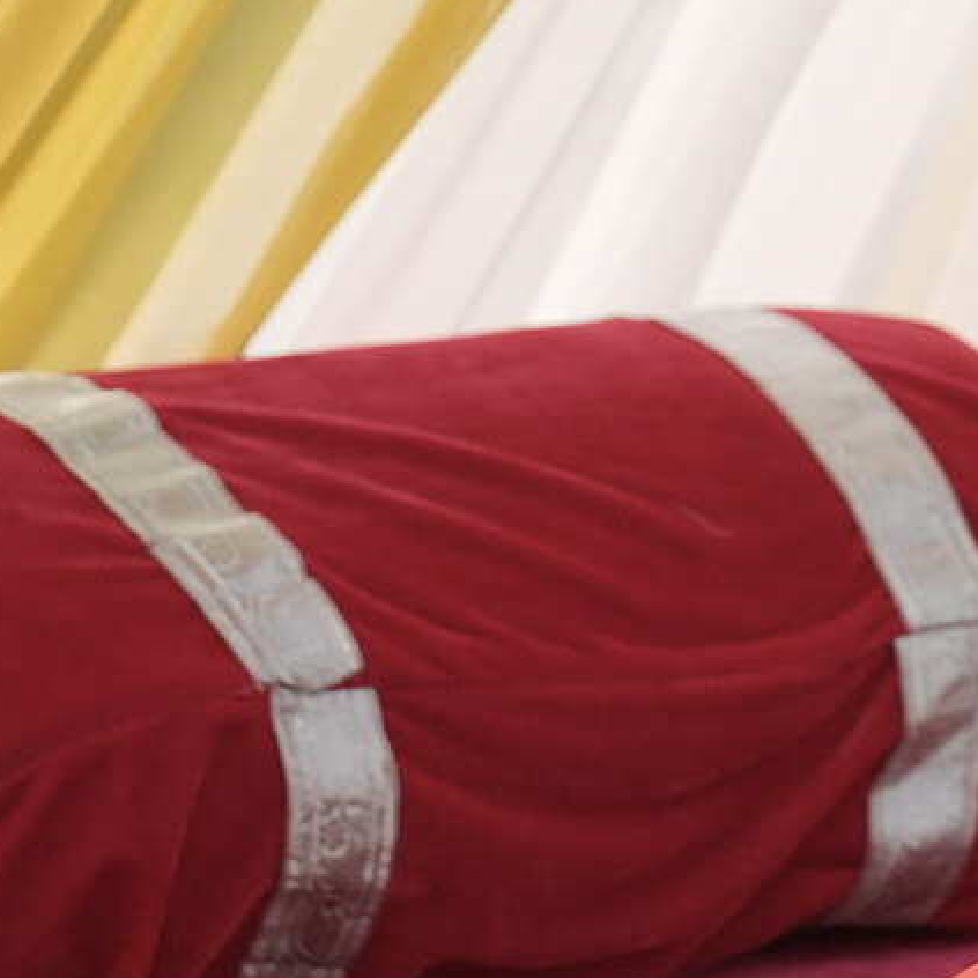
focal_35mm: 352
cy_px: -509
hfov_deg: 5.0
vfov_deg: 4.9
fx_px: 11251
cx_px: 1186
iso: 640
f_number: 2.8
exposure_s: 1/250
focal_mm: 50
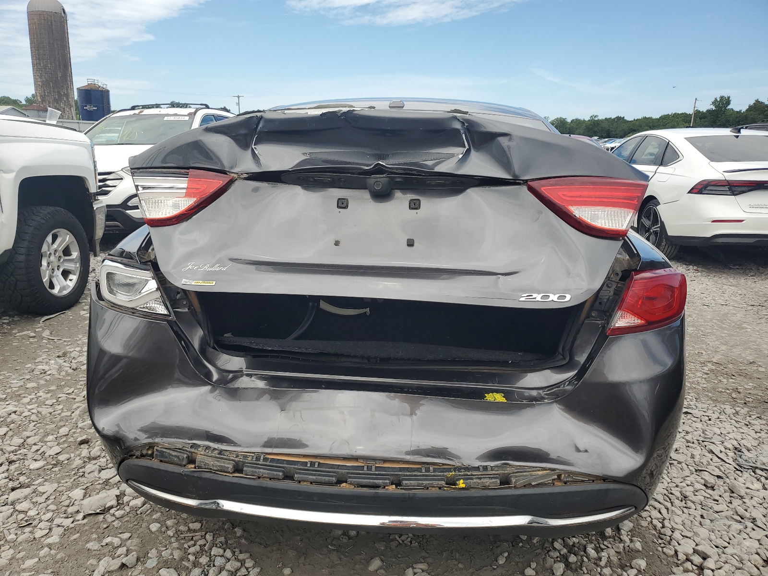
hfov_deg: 67.3
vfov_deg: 53.1
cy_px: 288
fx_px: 577
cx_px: 384
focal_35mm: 26
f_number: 1.5
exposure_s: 1/2500
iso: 50
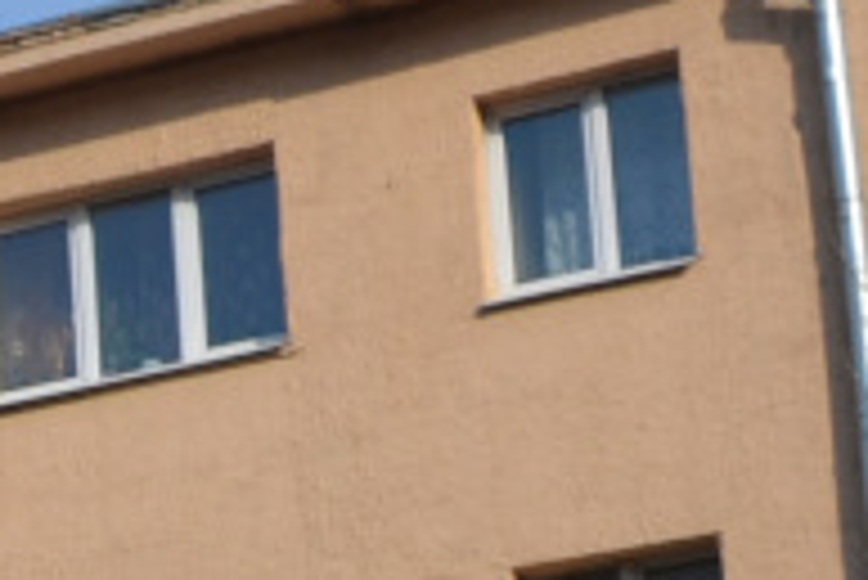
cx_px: -1354
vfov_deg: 6.4
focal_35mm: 210
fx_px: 5067
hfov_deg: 8.7
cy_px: 1106
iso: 100
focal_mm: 18
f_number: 9
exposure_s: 1/320
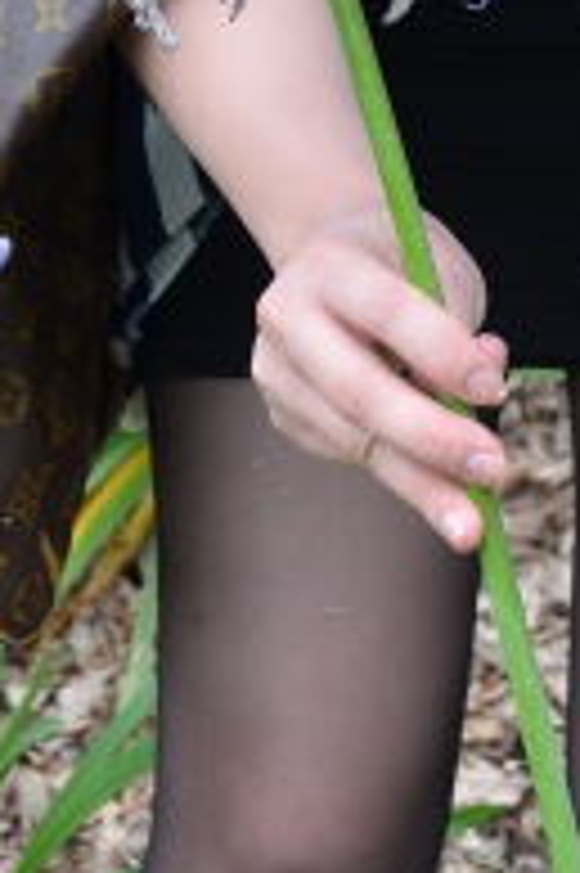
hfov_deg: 8.8
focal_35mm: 155
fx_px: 3752
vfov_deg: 12.9
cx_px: 418
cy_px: -209
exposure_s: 1/200
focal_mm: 24
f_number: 4
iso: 200
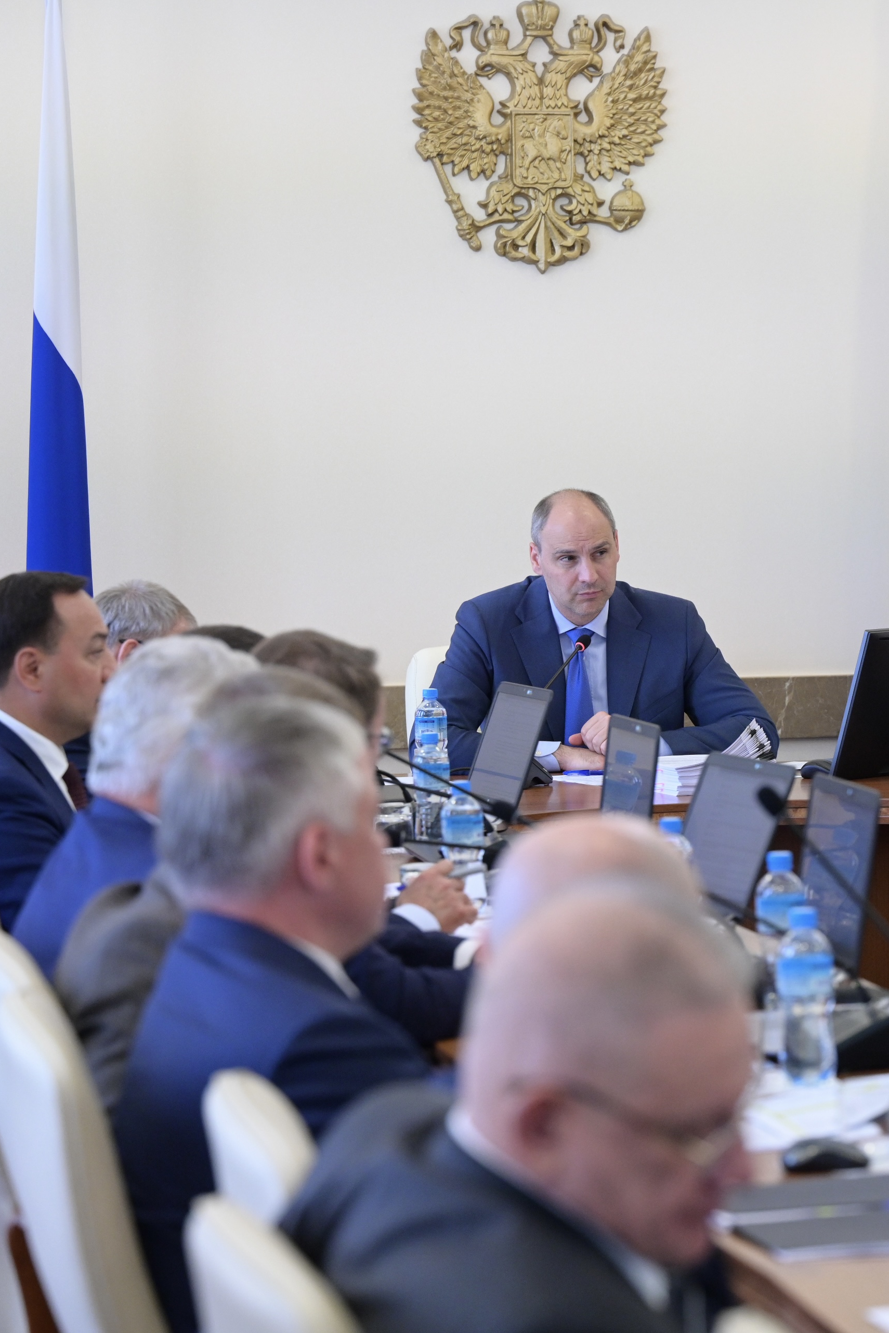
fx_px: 4962
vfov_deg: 15.3
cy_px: 669
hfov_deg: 10.1
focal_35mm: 134
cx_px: 952
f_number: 3.5
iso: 1600
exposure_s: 1/250
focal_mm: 89
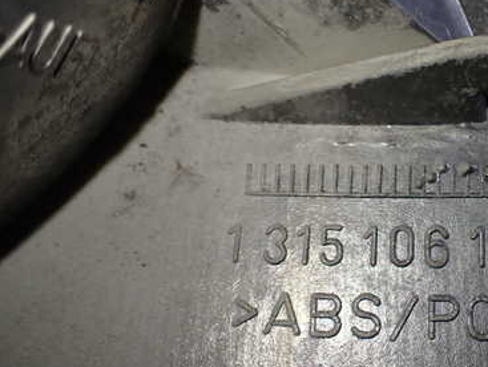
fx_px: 691
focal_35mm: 49
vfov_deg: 29.7
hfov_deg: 37.3
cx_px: 398
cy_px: 186
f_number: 2.3
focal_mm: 5.4
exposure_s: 1/200
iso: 100
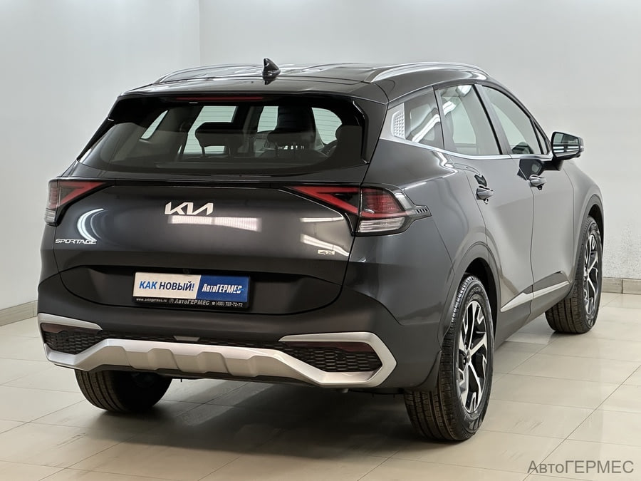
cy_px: 240
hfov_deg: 25.3
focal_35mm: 77
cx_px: 320
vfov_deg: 19.1
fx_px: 1426
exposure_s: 1/100
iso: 250
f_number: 2.8
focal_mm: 9
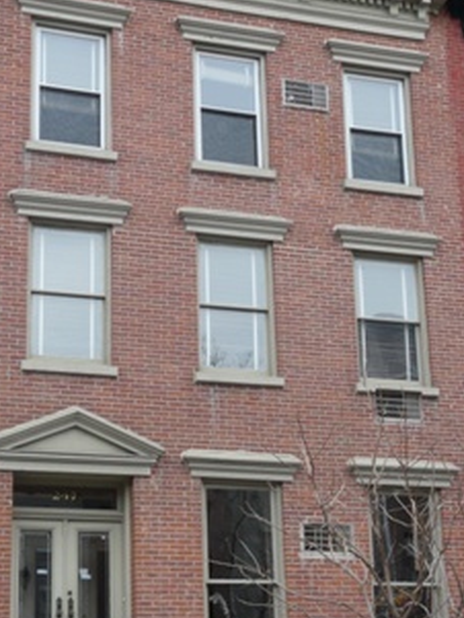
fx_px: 1232
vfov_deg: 28.0
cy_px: 400
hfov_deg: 21.3
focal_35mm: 69
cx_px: 216
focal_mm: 8.5
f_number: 3.6
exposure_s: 1/125
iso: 100
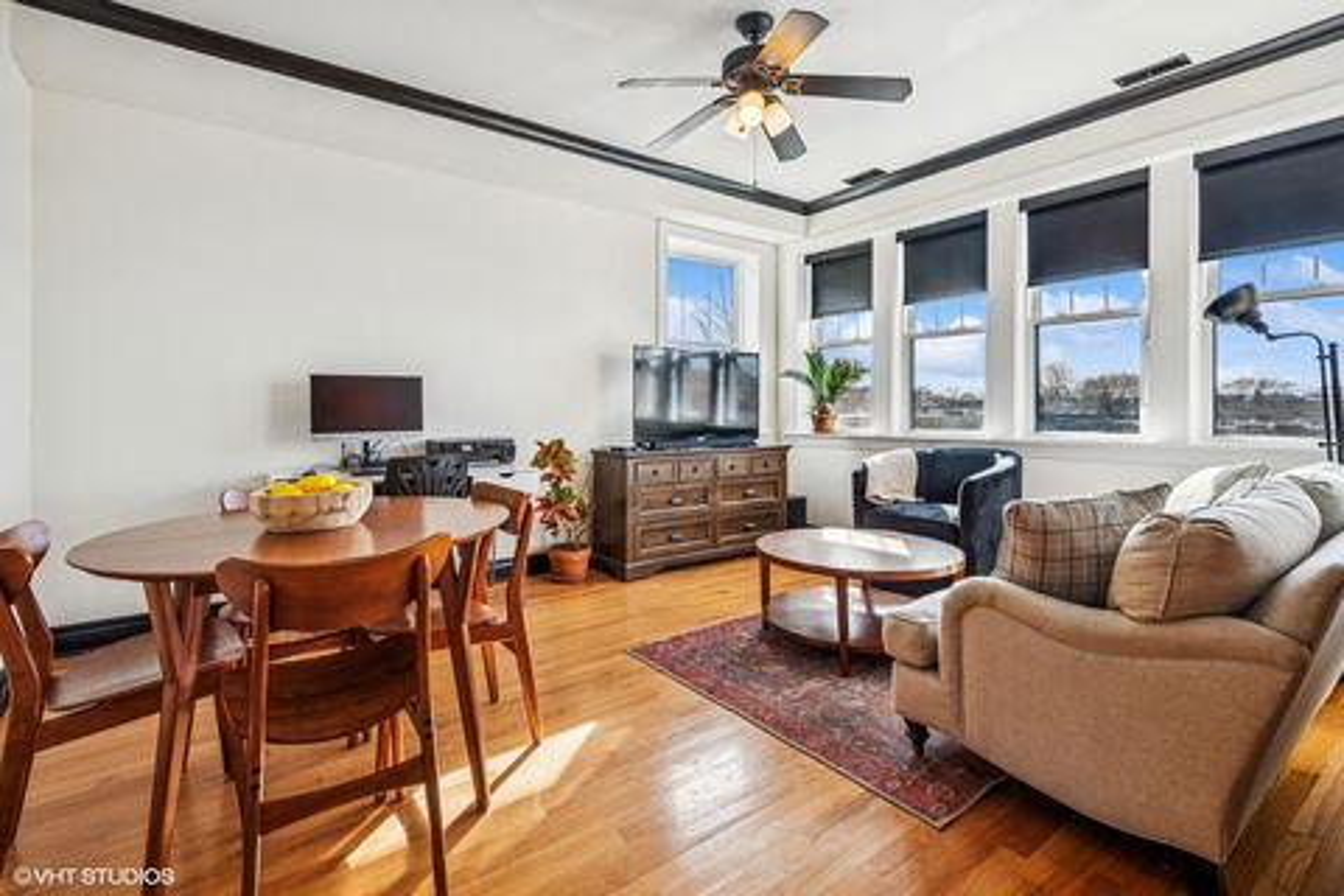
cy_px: 448
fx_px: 597
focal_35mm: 16
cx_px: 672
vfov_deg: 73.7
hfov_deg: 96.7
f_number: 8
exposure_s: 1/60
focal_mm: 16
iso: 400
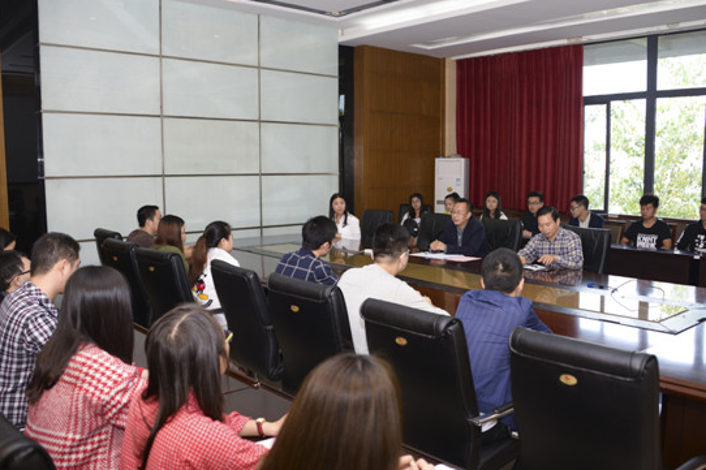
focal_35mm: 31
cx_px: 384
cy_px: 241
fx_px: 608
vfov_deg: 42.3
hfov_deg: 60.2
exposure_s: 1/125
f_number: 3.5
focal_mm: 28
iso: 400
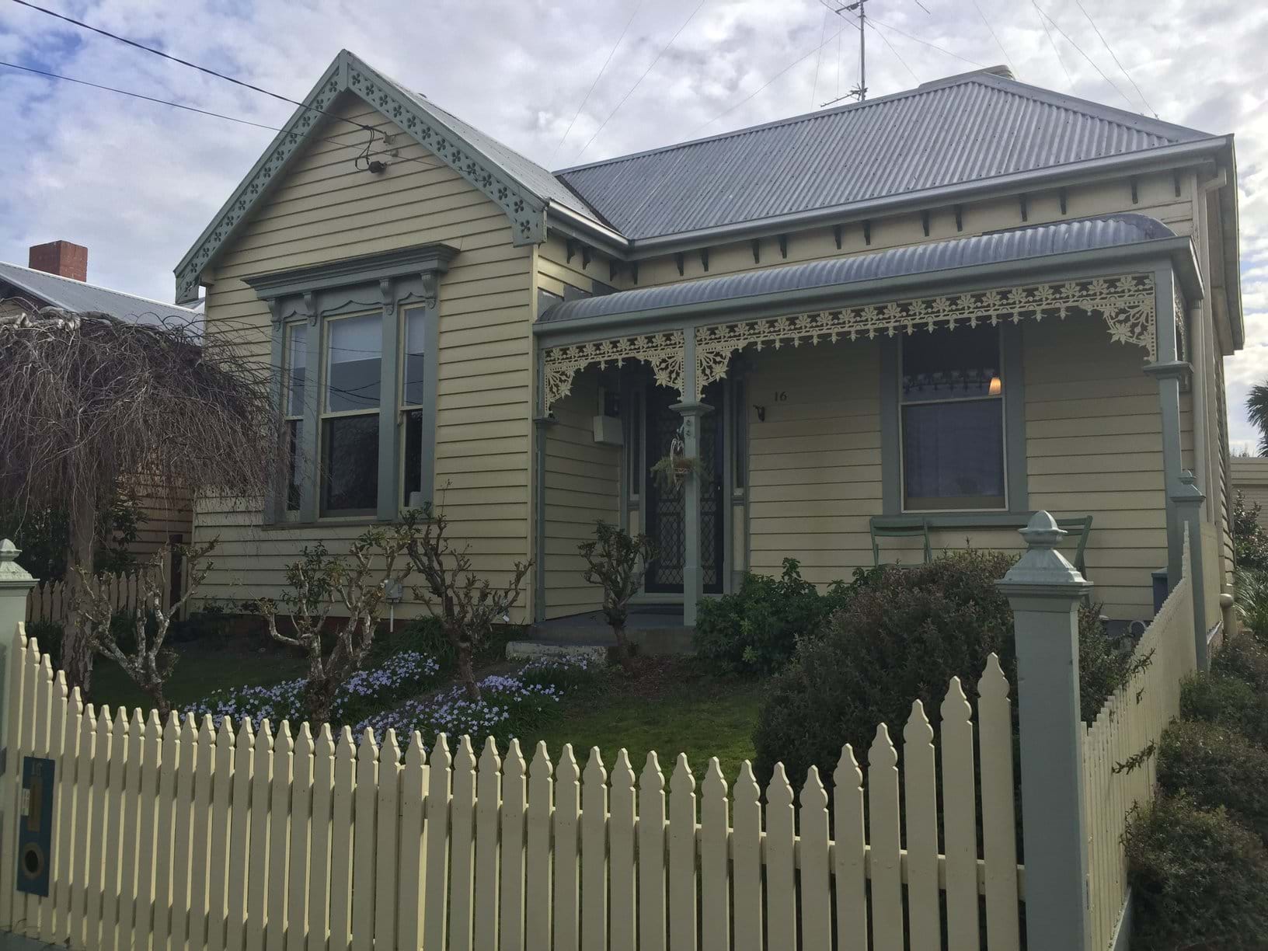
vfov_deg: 48.2
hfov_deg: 61.7
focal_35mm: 29
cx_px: 634
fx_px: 1062
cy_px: 476
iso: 32
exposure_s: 1/1582
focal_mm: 4.15
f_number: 2.2
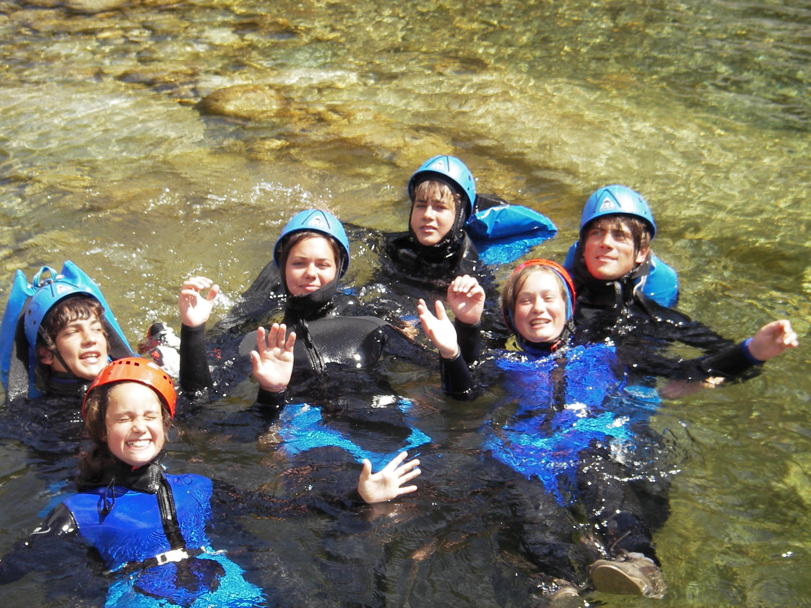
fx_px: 1687
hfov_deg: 27.0
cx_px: 406
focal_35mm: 72
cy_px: 304
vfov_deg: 20.4
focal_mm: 12
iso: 64
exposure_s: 1/320
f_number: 3.8
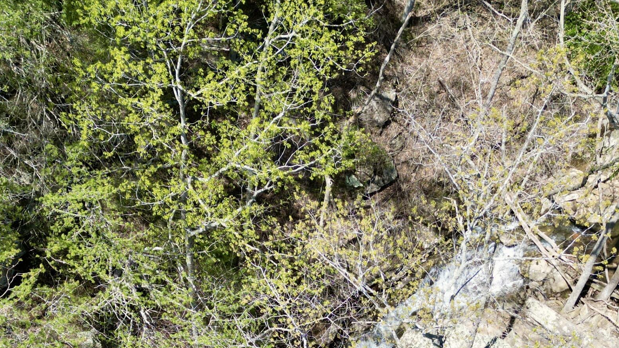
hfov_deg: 41.3
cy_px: 411
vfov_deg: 22.2
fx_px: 821
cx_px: 280
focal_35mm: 50
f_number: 1.7
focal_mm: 6.72
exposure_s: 1/1600
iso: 130
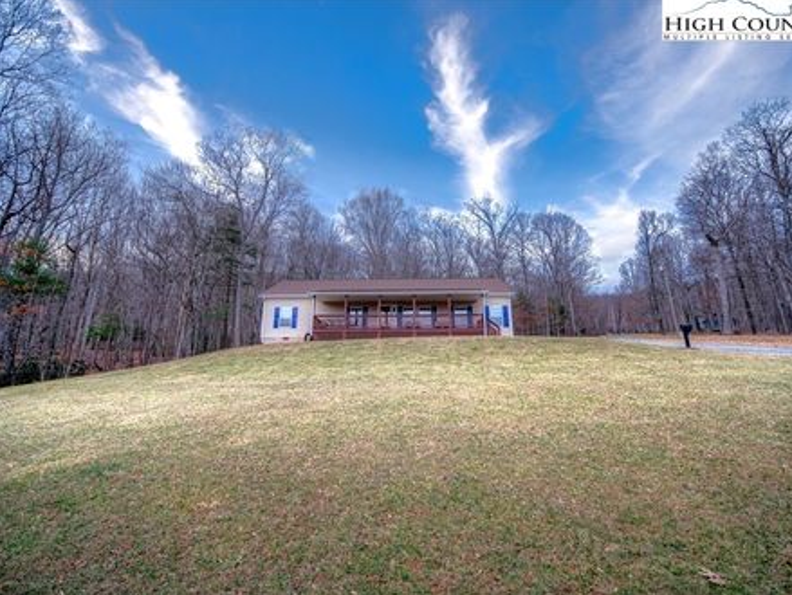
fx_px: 801
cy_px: 297
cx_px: 391
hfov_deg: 52.6
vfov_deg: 40.8
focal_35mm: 35
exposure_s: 1/240
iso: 250
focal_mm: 21
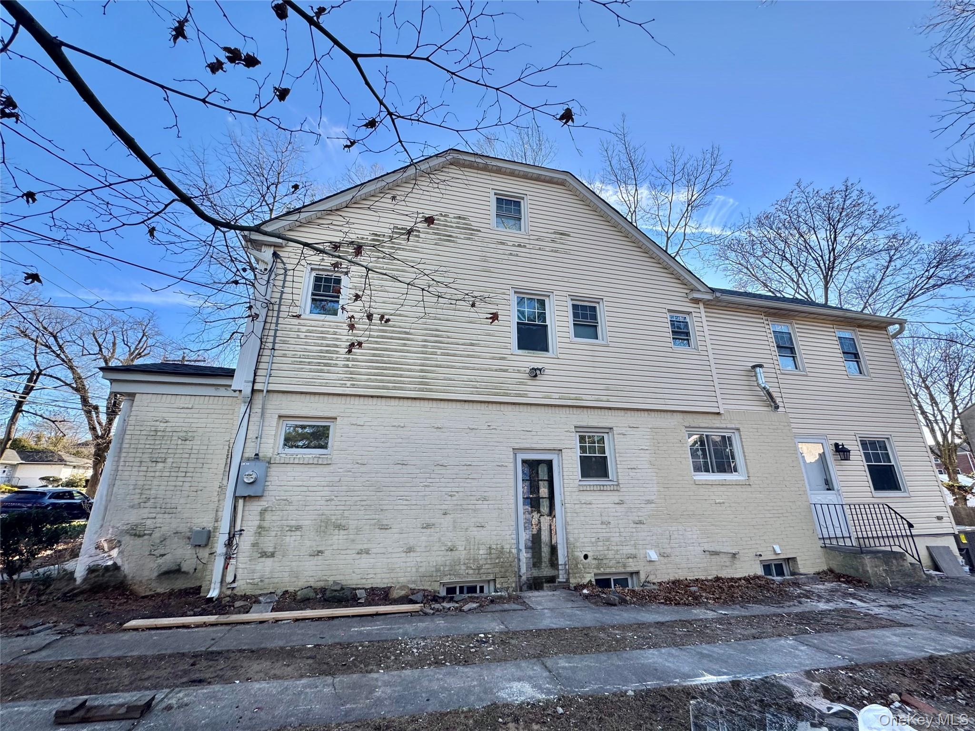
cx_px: 488
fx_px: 394
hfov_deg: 102.1
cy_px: 366
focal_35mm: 14
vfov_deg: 85.7
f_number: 2.2
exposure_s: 1/329
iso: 40
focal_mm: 2.22
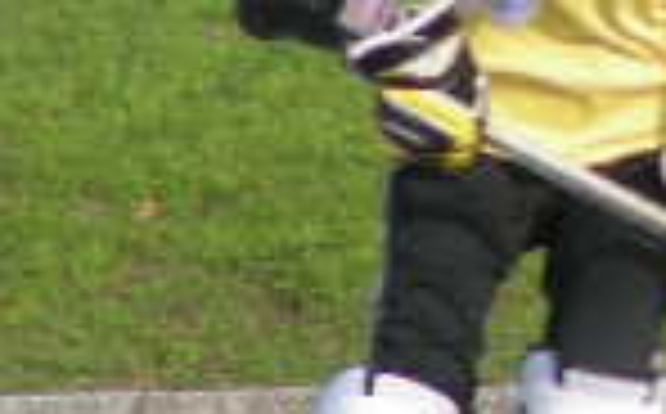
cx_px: 706
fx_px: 31589
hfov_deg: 1.2
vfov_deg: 0.8
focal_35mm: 1743
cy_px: 108
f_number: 4
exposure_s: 1/304
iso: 50
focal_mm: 63.3
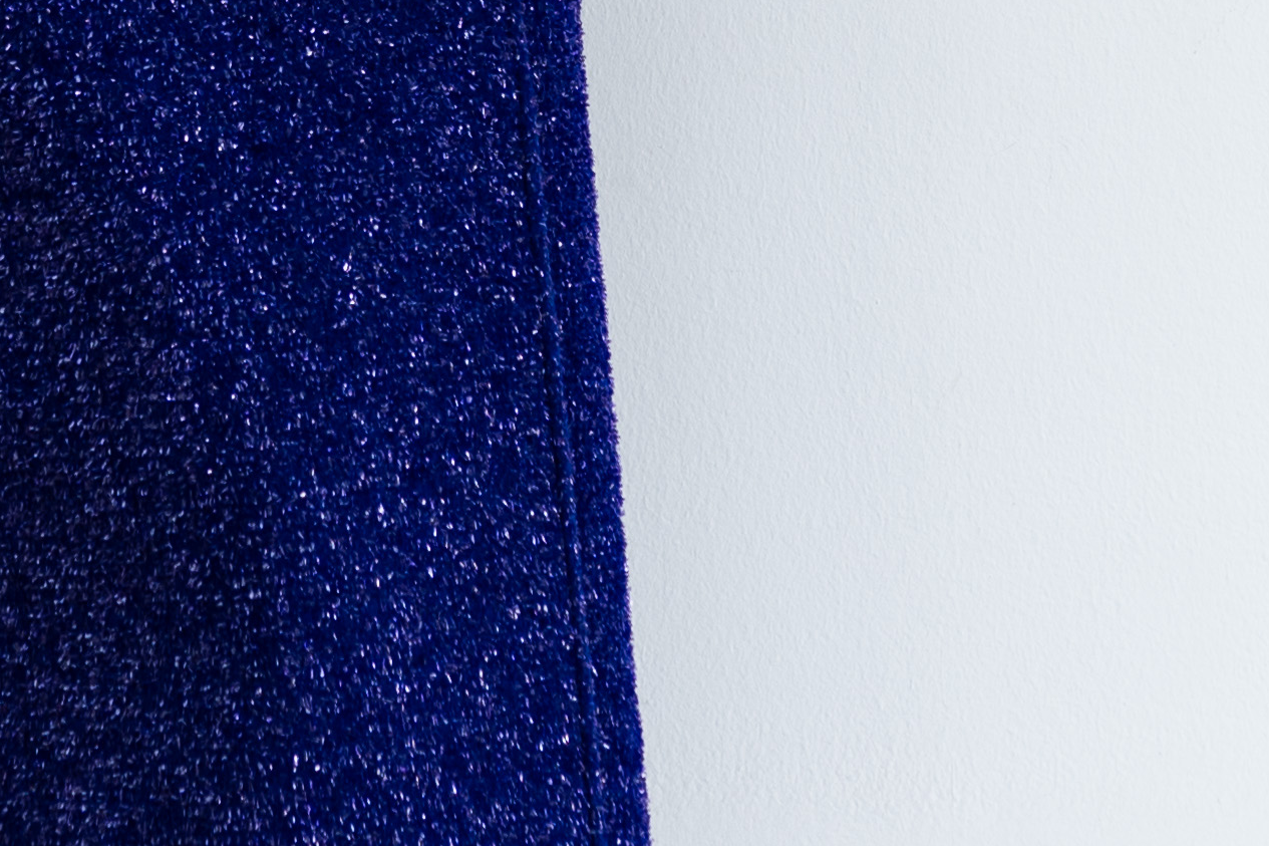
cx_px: 352
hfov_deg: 12.4
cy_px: -197
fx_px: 5850
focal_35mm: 166
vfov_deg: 8.2
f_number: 2
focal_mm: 35
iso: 200
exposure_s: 1/125
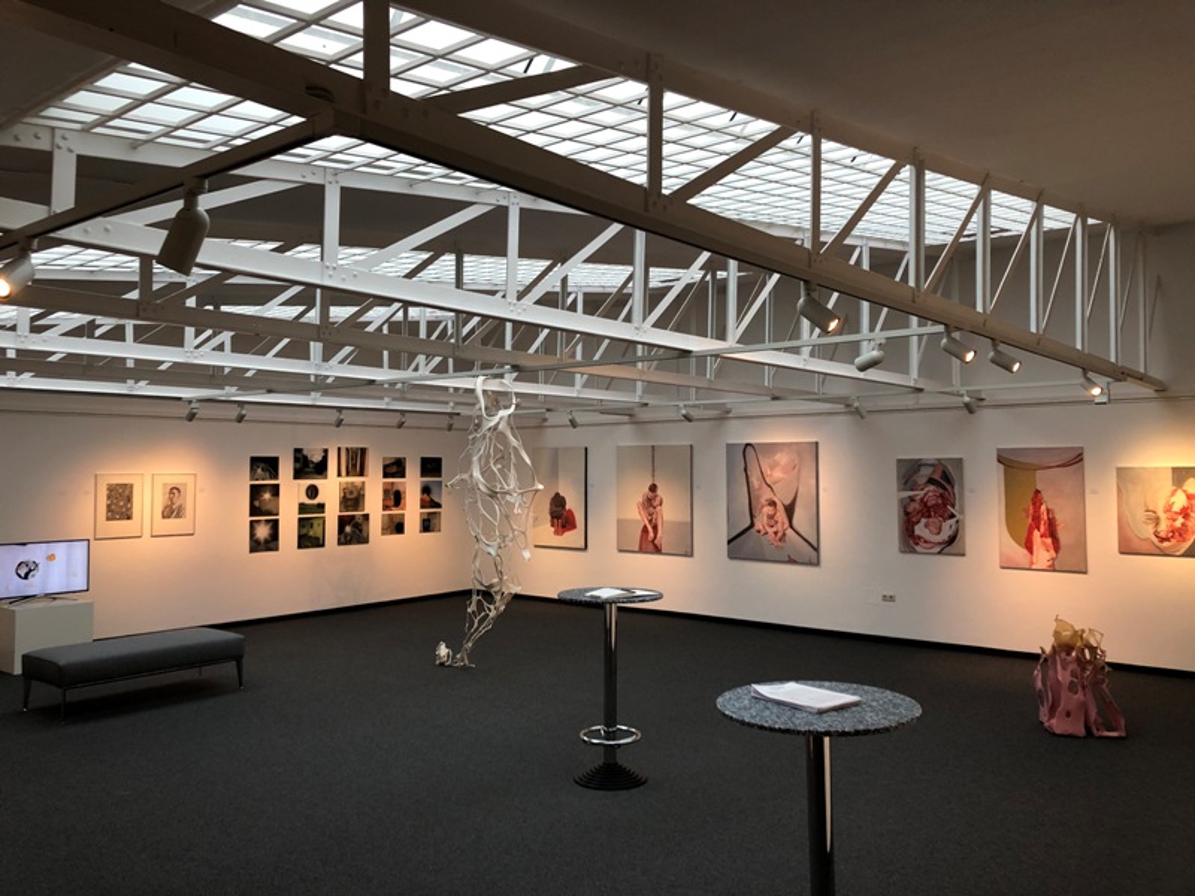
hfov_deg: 63.4
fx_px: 967
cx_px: 598
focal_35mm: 28
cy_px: 448
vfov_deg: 49.7
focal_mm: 3.99
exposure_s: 1/33
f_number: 1.8
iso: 40
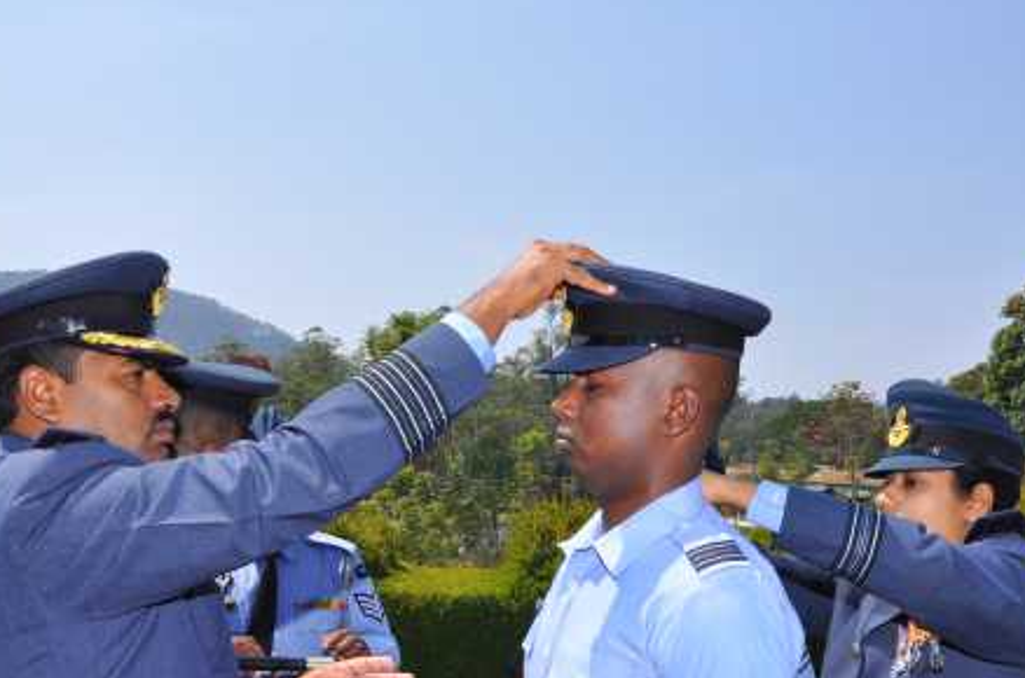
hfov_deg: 52.0
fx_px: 1051
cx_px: 487
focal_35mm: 37
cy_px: 416
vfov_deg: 35.6
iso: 200
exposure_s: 1/160
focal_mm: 18
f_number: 14
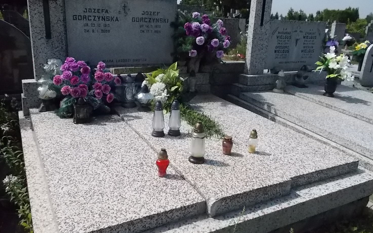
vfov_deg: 41.8
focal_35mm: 30
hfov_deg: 62.9
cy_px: 107
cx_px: 178
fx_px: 305
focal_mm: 4.6
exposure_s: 1/1250
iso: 400
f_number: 8
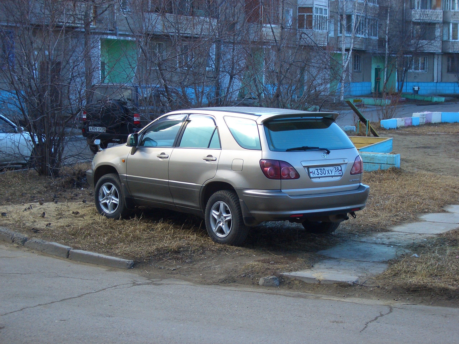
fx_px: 981
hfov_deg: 26.3
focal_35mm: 74
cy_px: 172
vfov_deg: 19.9
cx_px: 230
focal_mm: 12.2
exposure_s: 1/125
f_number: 3.9
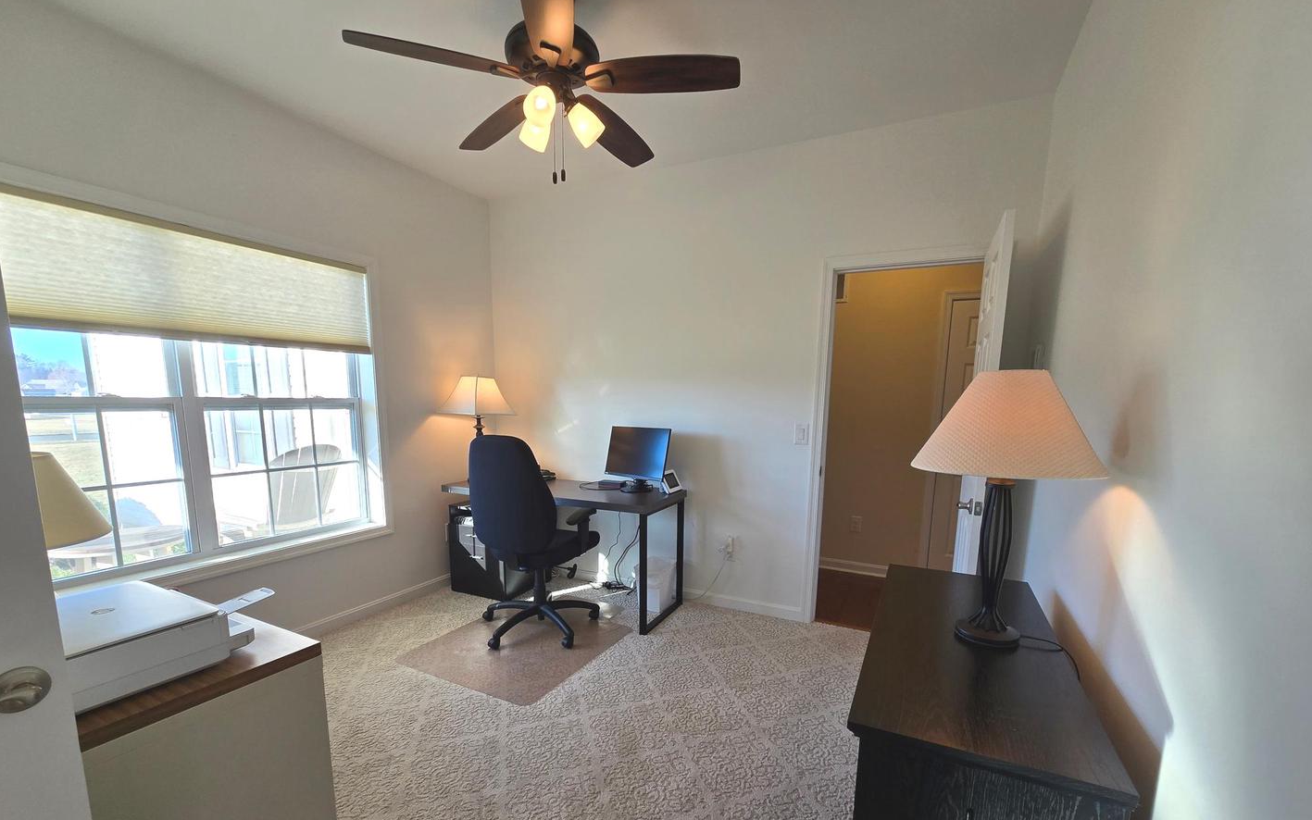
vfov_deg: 77.8
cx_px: 648
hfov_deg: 105.3
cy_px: 491
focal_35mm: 14
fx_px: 501
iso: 50
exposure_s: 1/138
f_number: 2.2
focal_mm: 2.2
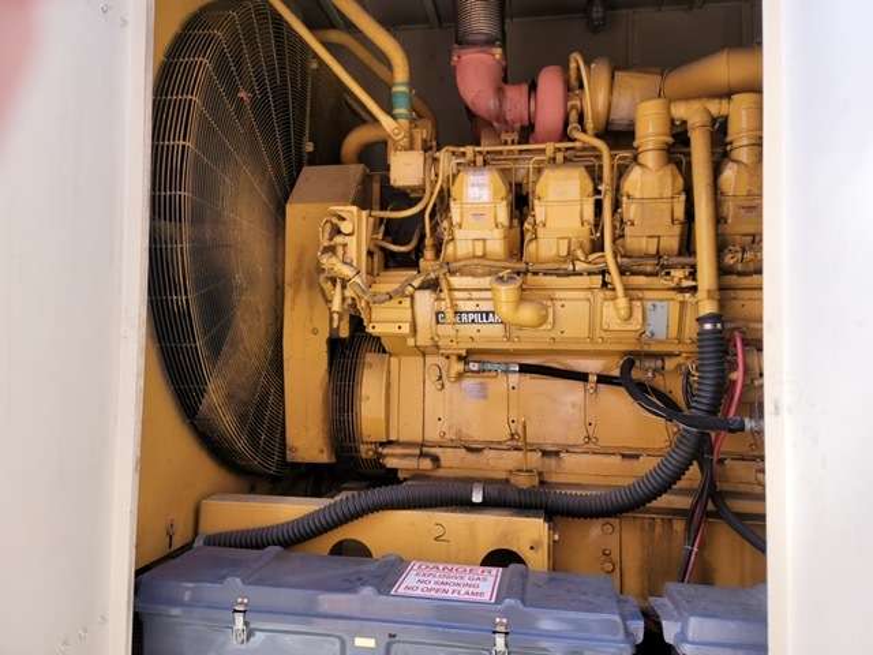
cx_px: 436
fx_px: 630
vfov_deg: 54.9
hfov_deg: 69.4
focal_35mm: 25
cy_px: 328
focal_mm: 7
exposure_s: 1/119
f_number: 1.8
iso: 32
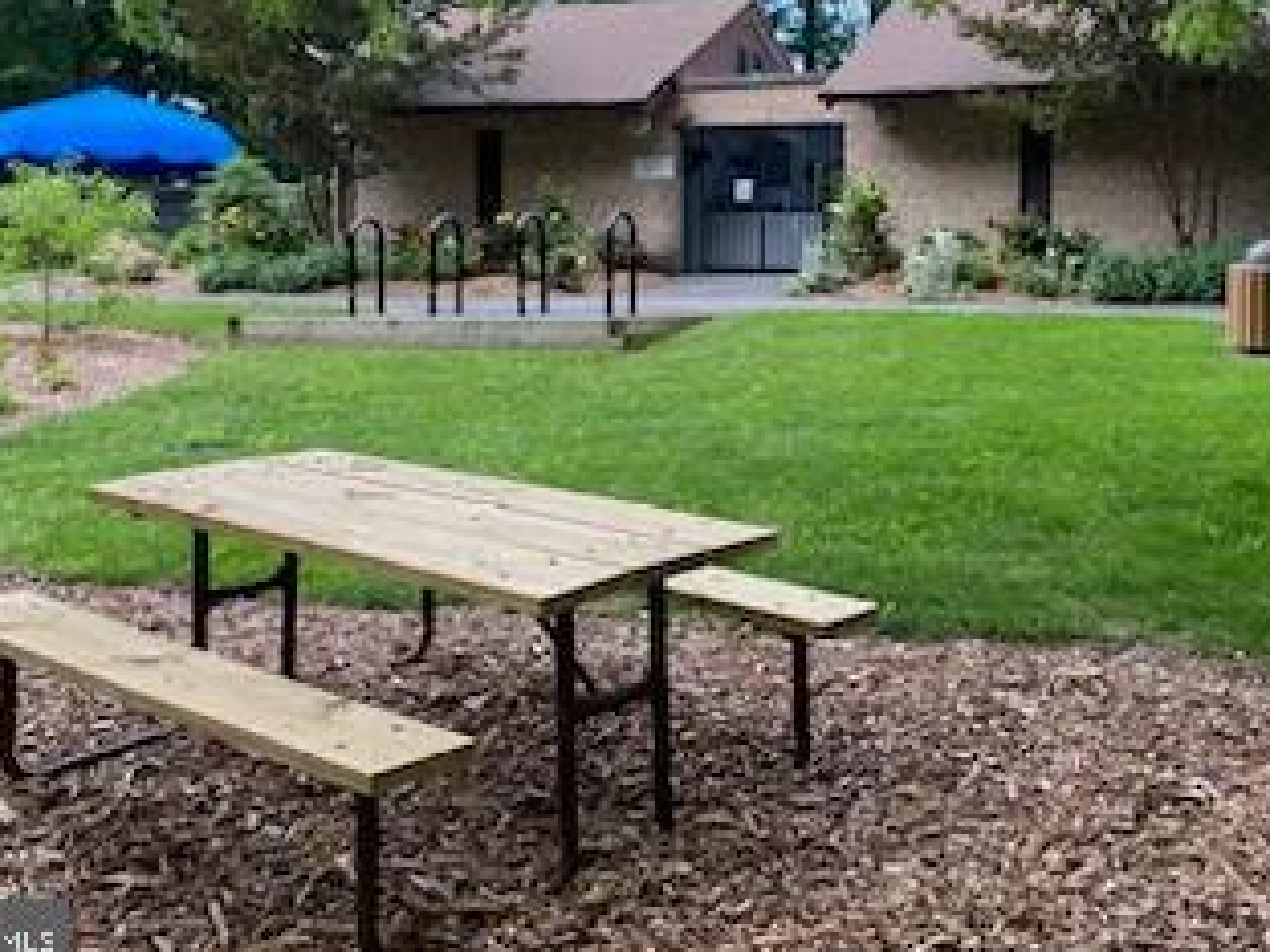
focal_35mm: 40
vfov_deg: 35.2
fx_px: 1468
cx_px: 810
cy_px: 244
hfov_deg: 46.3
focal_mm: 4.25
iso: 32
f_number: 1.8
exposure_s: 1/316
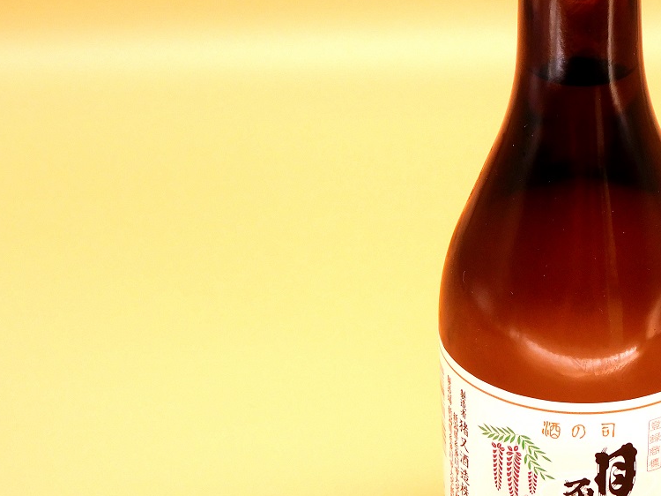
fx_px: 2119
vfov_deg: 13.3
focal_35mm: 111
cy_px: 204
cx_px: 533
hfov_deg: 17.6
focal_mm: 11.6
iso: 125
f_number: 4.2
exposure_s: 1/80
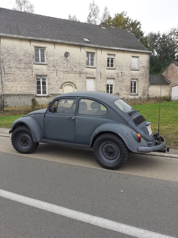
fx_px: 185
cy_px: 119
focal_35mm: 27
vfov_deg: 65.3
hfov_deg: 51.4
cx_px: 89
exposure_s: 1/206
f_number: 1.9
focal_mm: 3.6
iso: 40
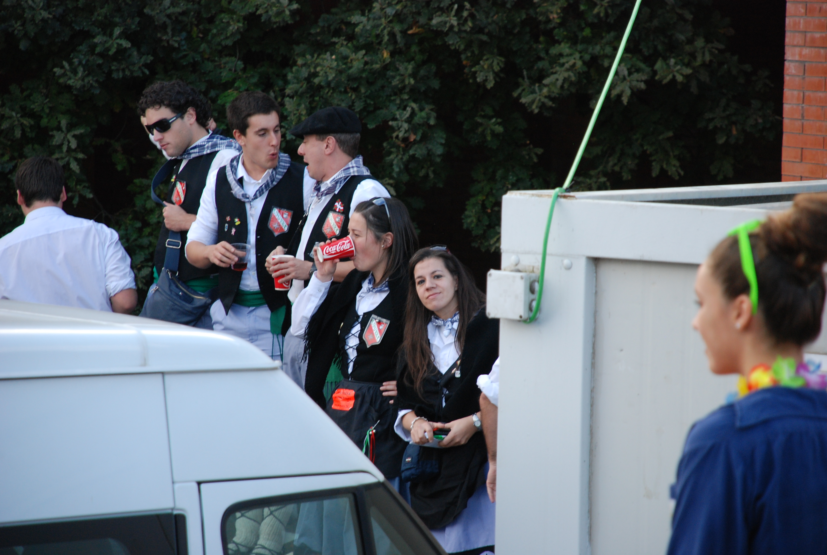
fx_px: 4661
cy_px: 278
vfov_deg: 6.8
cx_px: 414
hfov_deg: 10.1
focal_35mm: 202
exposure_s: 1/125
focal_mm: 135
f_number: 5.6
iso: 400
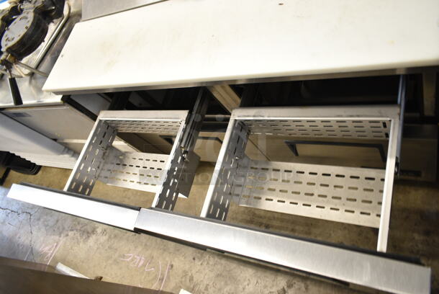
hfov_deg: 67.3
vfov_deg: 48.0
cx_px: 220
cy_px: 147
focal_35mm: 27
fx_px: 330
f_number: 3.5
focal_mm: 18
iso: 560
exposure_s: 1/30
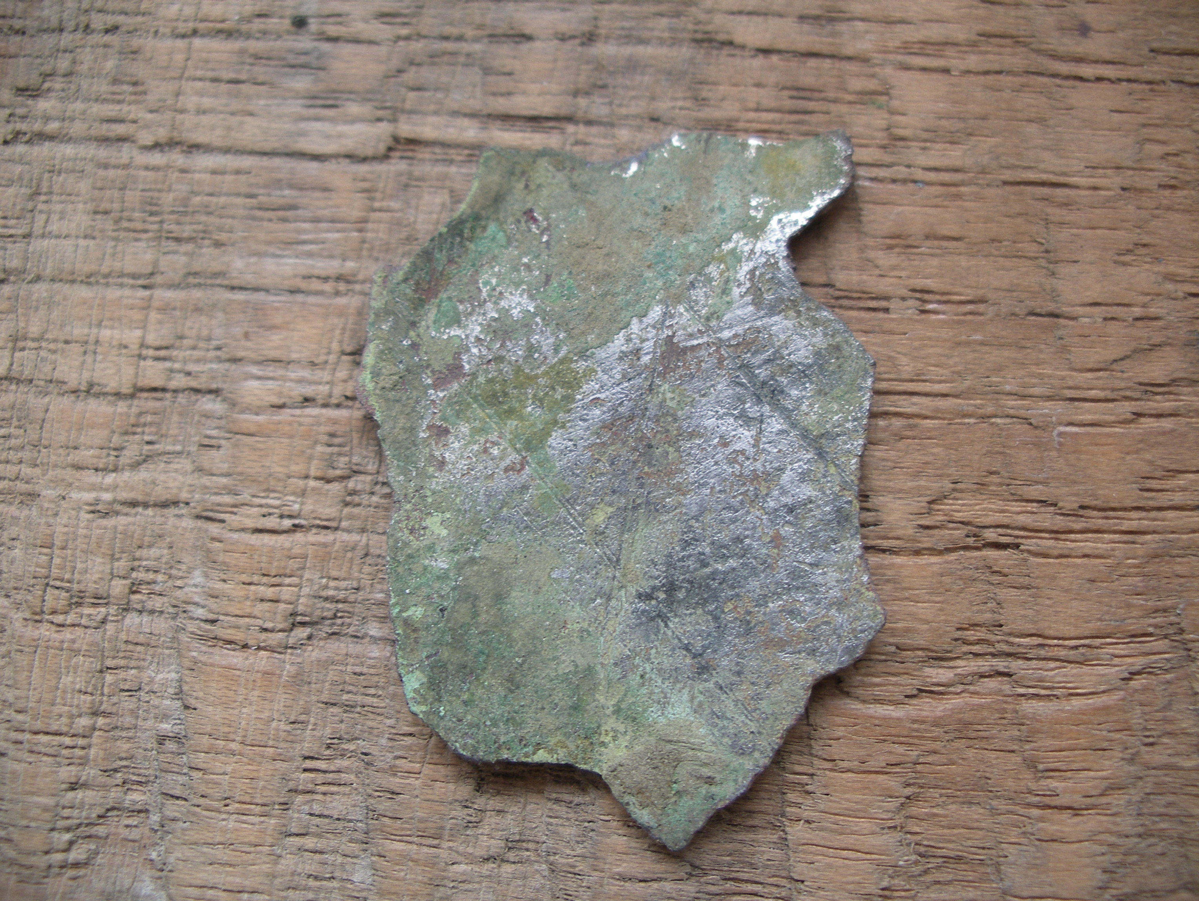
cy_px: 450
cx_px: 600
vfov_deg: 38.7
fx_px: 1282
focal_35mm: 37
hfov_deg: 50.1
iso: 80
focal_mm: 7.8
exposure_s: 1/40
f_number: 2.8
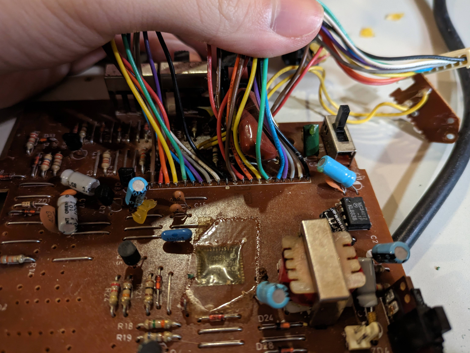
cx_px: 226
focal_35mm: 26
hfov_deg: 67.3
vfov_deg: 53.1
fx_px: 353
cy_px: 170
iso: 714
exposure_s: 1/24
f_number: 1.89
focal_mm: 5.43
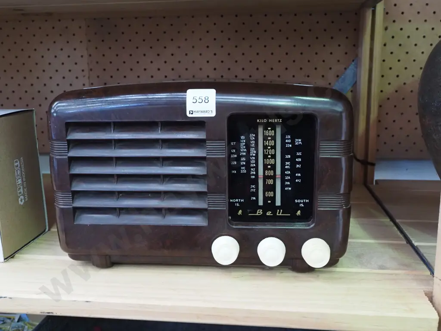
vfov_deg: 44.2
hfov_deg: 56.8
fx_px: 408
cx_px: 220
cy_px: 166
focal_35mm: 32
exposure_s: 1/50
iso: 3200
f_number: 5.6
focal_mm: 16
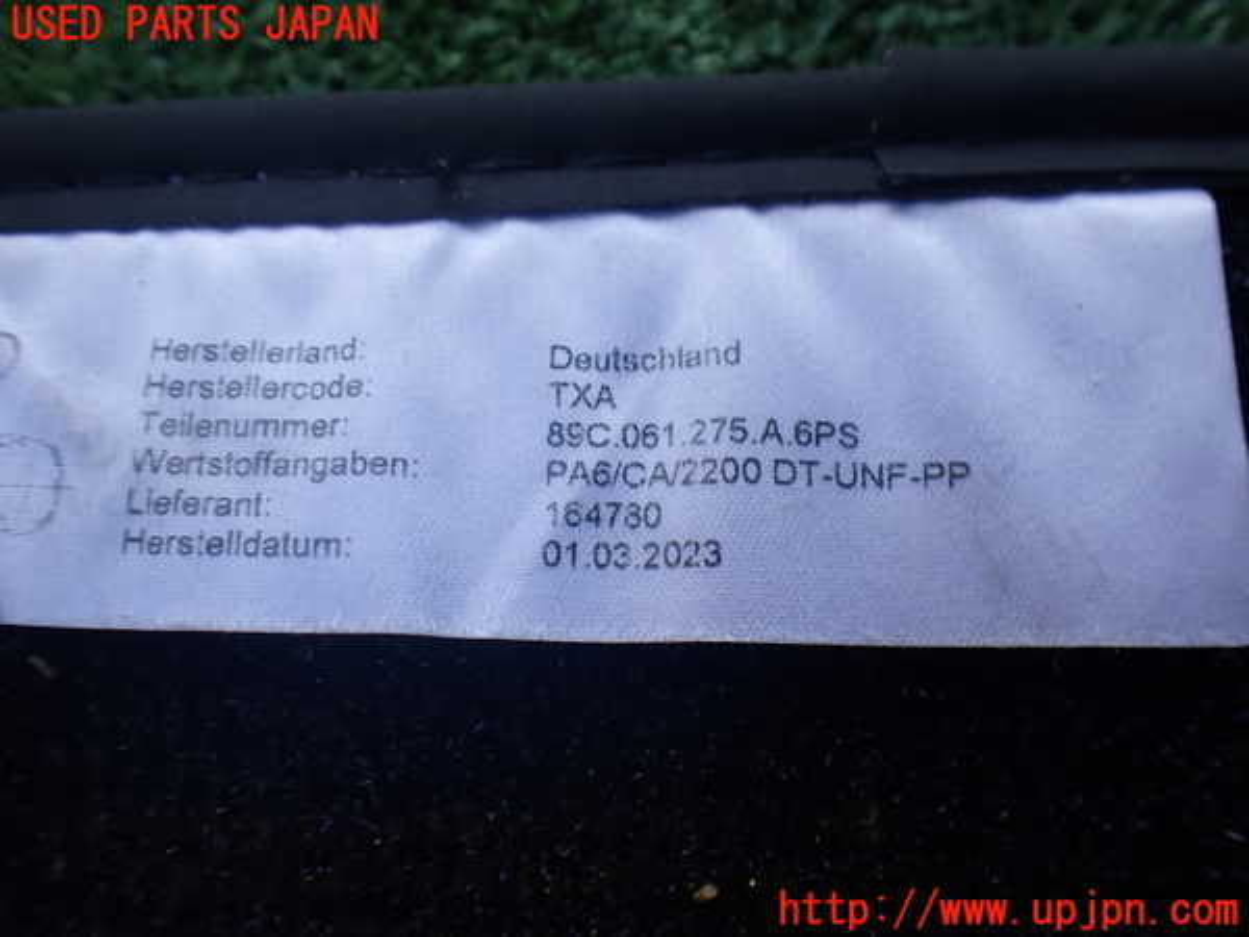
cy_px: 468
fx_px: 1082
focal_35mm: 30
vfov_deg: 46.8
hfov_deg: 60.0
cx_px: 624
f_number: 2.3
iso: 160
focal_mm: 5.4
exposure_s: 1/125
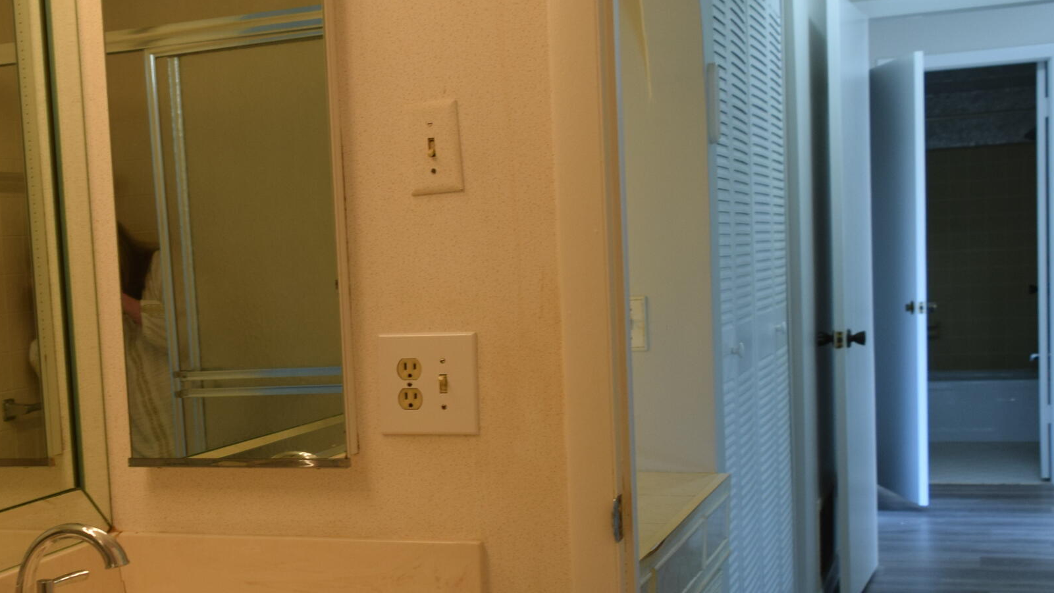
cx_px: 326
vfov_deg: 22.5
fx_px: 1481
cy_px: 414
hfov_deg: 38.6
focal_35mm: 53
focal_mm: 18
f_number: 4.5
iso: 400
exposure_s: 1/80
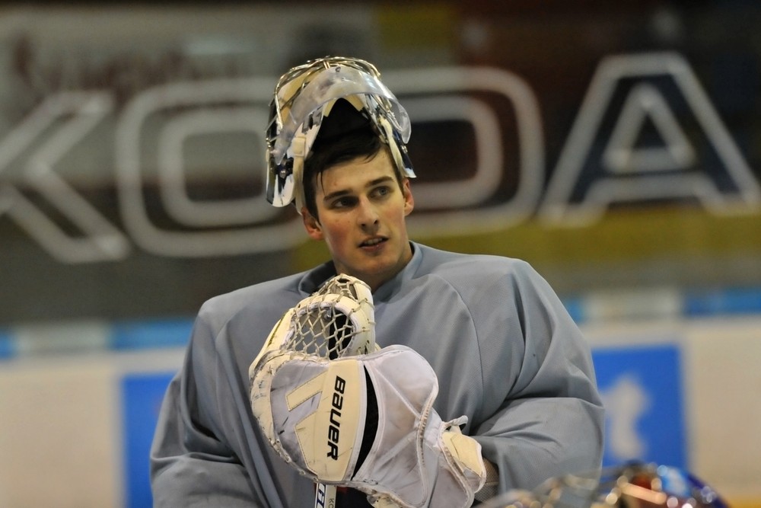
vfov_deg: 6.9
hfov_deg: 10.3
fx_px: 4228
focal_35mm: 200
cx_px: 380
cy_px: 254
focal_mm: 200
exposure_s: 1/800
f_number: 4
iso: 2800
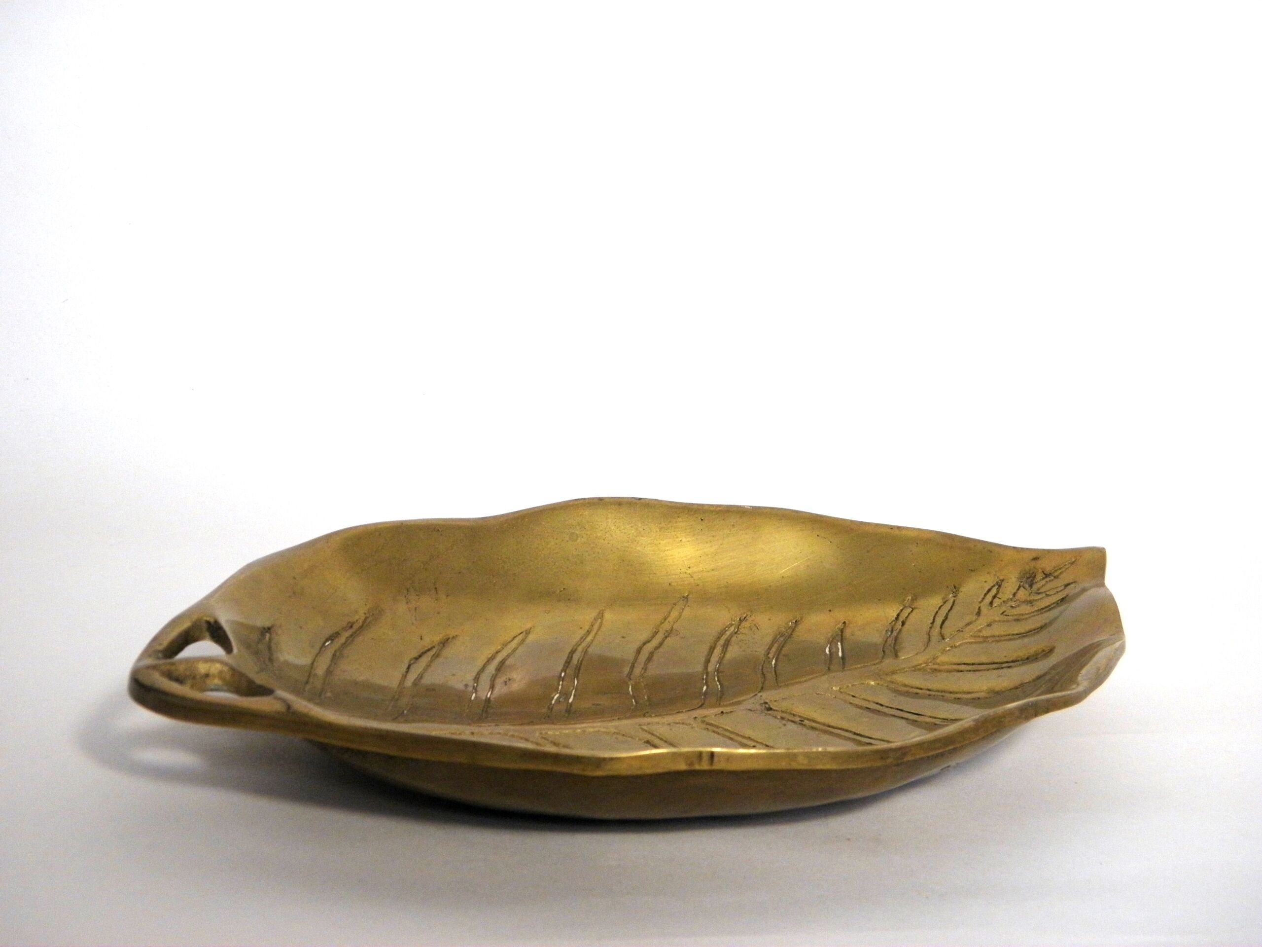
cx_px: 631
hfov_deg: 40.4
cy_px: 474
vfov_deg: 30.9
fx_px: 1713
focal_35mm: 47
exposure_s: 1/40
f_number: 3.9
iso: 200
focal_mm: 8.6
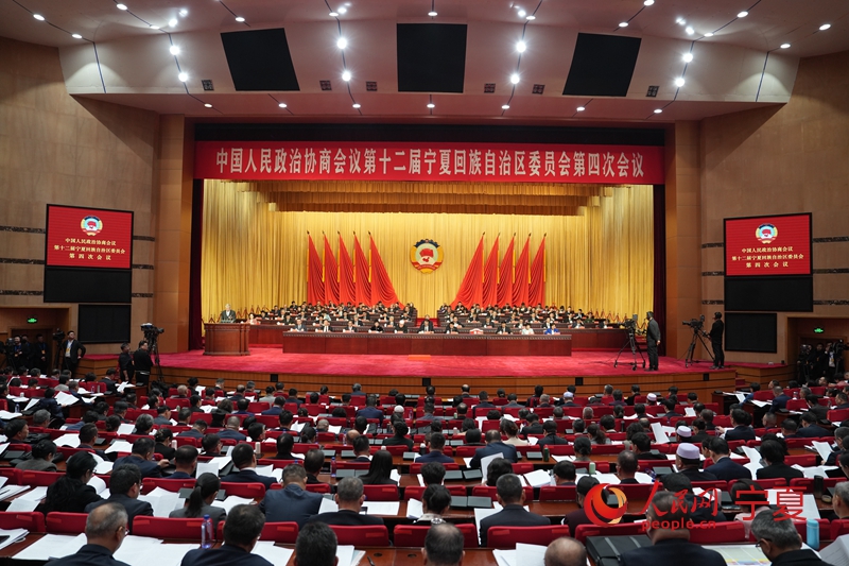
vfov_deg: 53.1
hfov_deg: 73.8
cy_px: 283
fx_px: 566
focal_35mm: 24
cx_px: 424
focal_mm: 24
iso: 1600
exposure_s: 1/160
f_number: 3.2
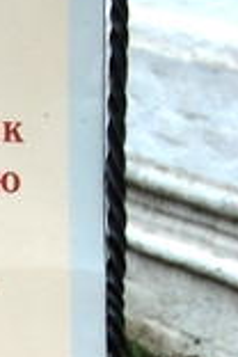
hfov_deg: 6.1
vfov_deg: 9.3
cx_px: -352
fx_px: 2142
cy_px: 515
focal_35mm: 216
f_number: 6.3
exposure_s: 1/160
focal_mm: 28
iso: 100
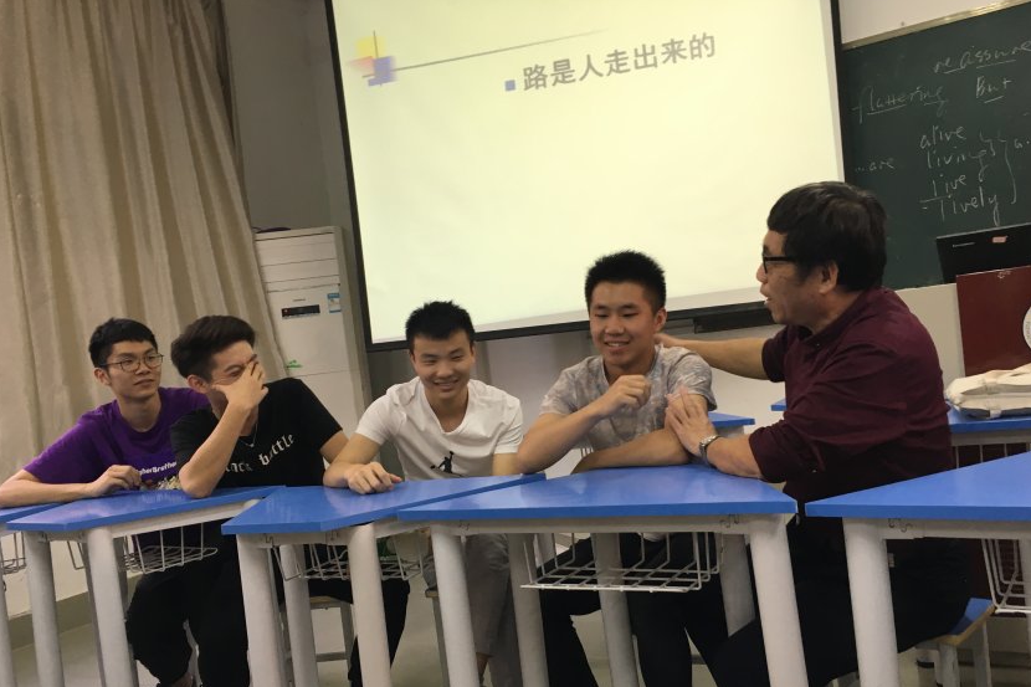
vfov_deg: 42.2
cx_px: 522
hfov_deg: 60.3
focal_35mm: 31
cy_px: 394
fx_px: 888
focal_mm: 4.15
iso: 80
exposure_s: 1/33
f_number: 2.2
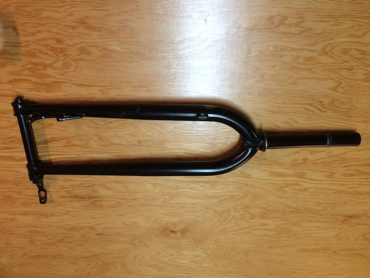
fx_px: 310
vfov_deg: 48.2
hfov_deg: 61.7
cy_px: 139
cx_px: 185
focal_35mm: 29
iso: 64
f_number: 2.2
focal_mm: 4.15
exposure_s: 1/30
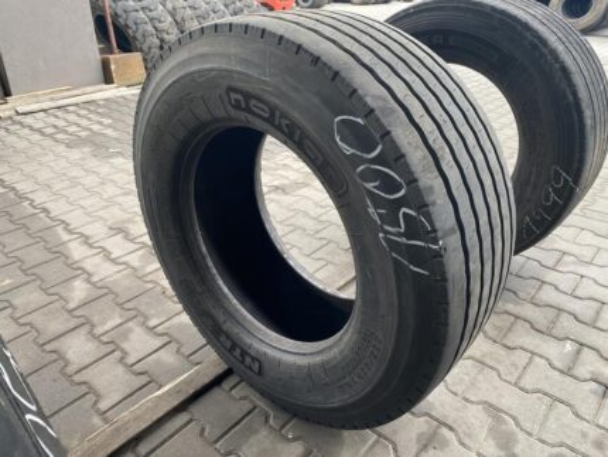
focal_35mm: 26
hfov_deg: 67.3
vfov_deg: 53.1
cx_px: 304
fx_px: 457
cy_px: 228
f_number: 1.8
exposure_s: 1/121
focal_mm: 4.25
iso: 125
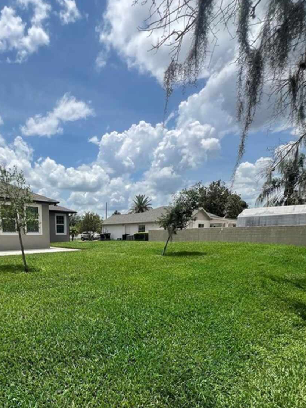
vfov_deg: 78.8
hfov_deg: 63.1
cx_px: 86
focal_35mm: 20
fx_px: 236
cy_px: 276
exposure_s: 1/1876
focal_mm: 1.57
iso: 32
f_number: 1.8
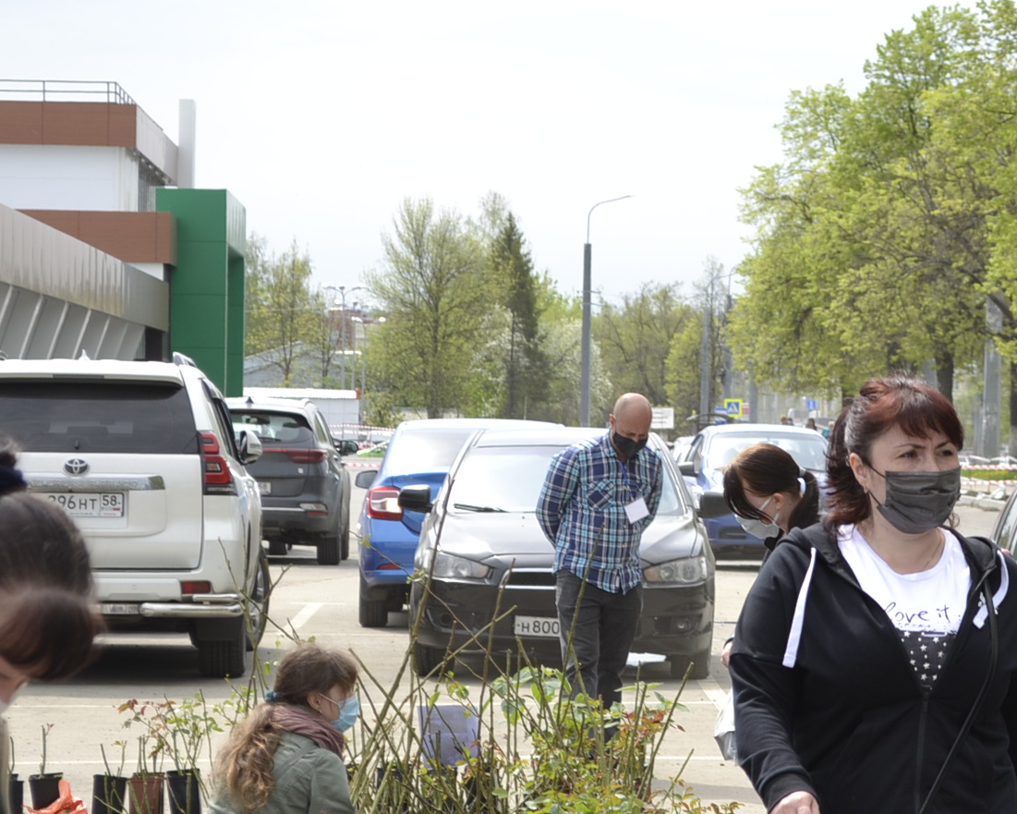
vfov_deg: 9.5
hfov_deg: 11.8
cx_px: 951
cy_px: 504
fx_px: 4876
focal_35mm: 162
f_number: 7.1
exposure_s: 1/200
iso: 100
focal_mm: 55
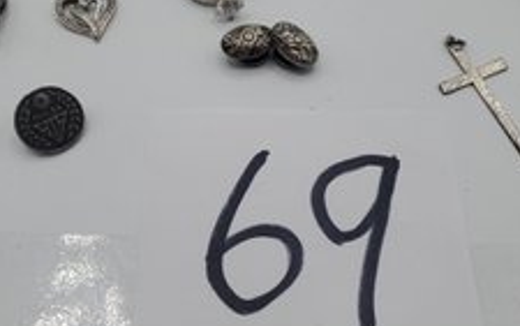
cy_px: 103
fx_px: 596
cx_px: 244
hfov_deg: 47.1
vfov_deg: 30.3
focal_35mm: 42
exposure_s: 1/704
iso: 50
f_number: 2.4
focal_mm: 4.3
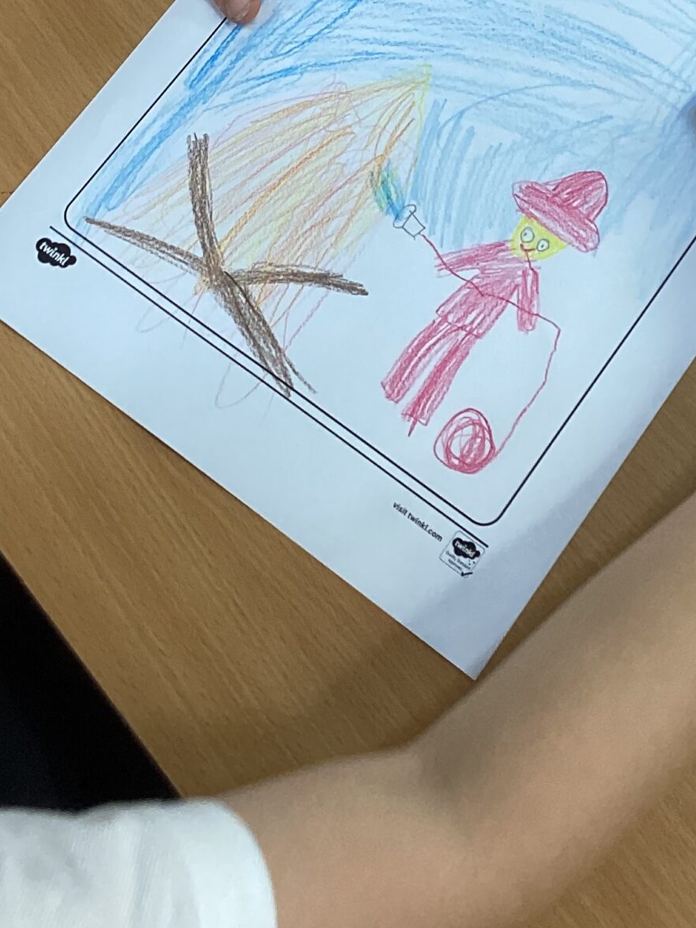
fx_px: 1796
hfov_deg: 21.9
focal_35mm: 67
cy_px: 103
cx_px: 429
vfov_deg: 28.0
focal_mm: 3.3
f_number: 2.4
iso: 80
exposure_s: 1/50
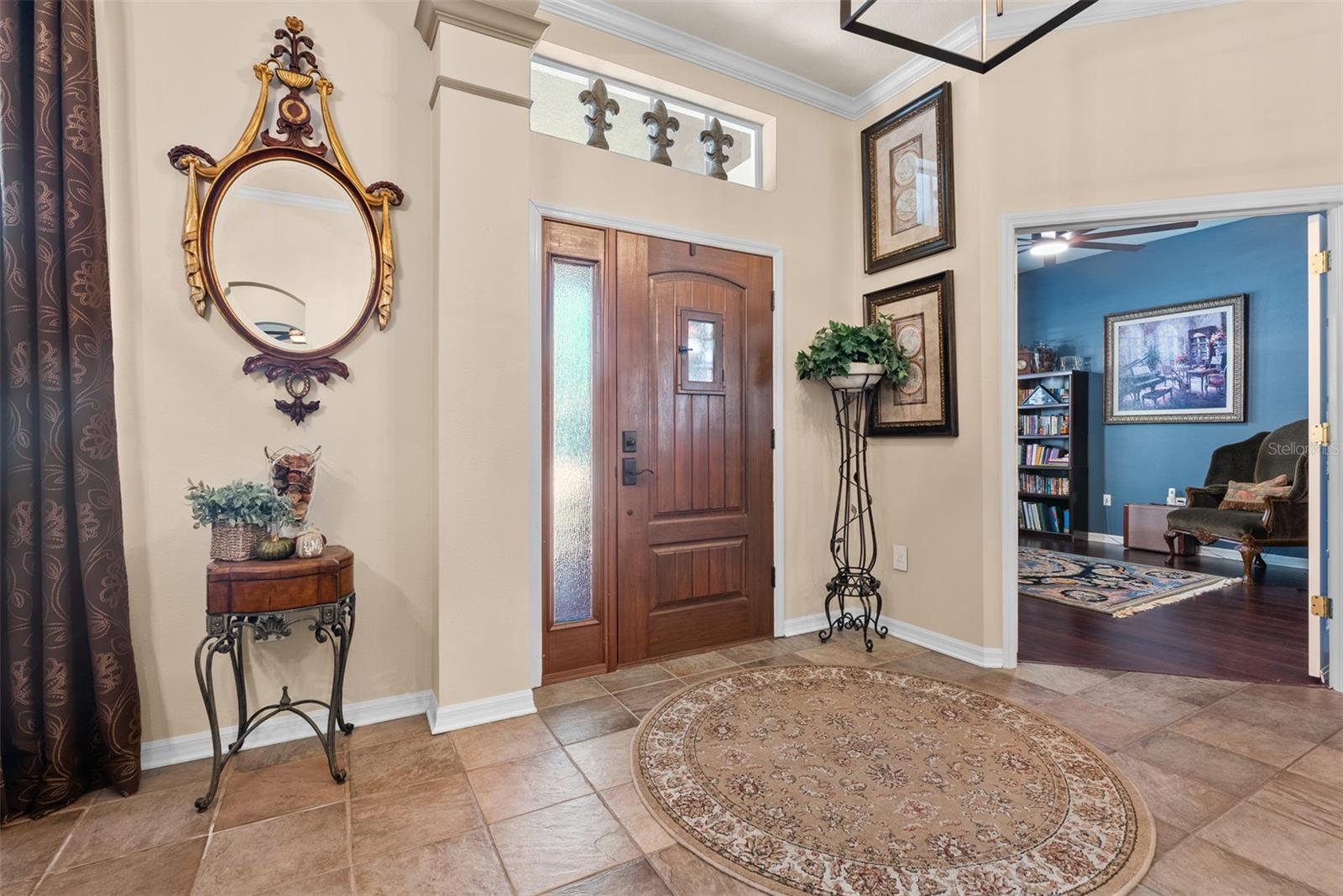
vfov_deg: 73.8
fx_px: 597
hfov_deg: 96.7
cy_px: 448
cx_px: 672
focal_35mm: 16
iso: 320
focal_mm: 16
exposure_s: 1/1.67
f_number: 9
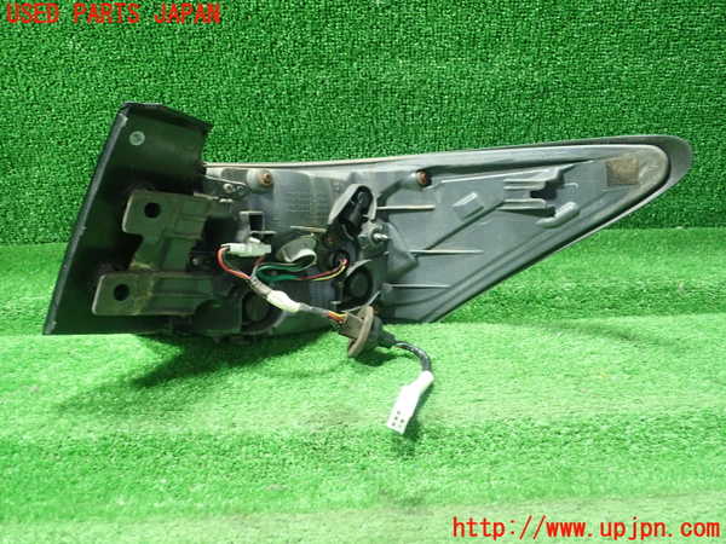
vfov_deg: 46.8
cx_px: 363
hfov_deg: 60.0
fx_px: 629
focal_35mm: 30
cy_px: 272
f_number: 2.3
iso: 800
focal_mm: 5.5
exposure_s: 1/80
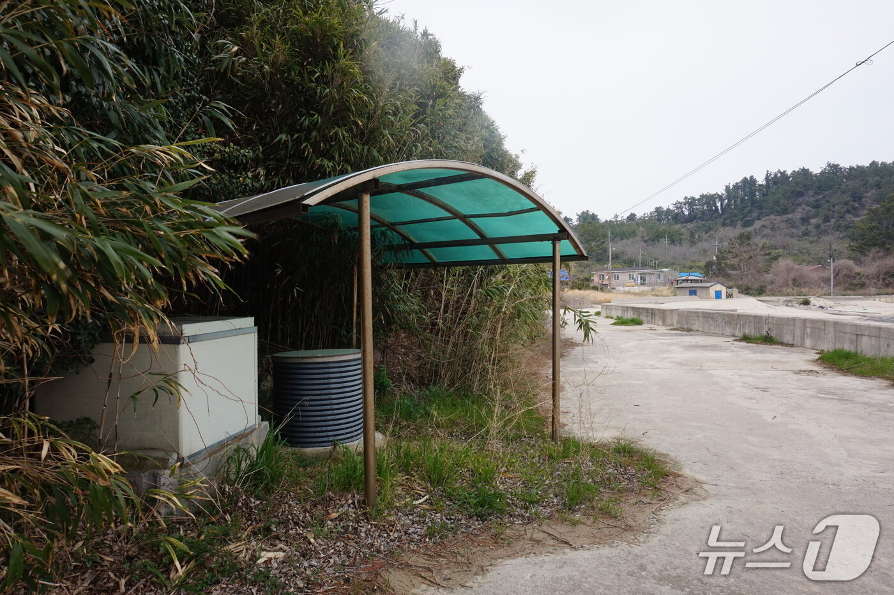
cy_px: 298
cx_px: 447
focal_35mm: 24
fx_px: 596
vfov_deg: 53.1
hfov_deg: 73.8
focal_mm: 16
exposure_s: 1/80
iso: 100
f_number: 11
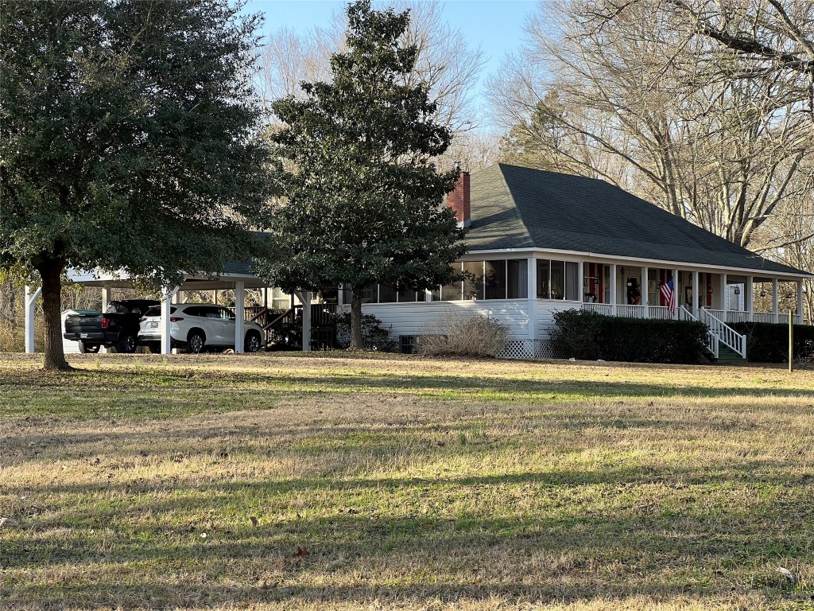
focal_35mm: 77
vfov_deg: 19.1
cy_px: 306
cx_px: 407
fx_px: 1811
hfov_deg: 25.3
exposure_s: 1/143
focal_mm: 9
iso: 32
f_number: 2.8
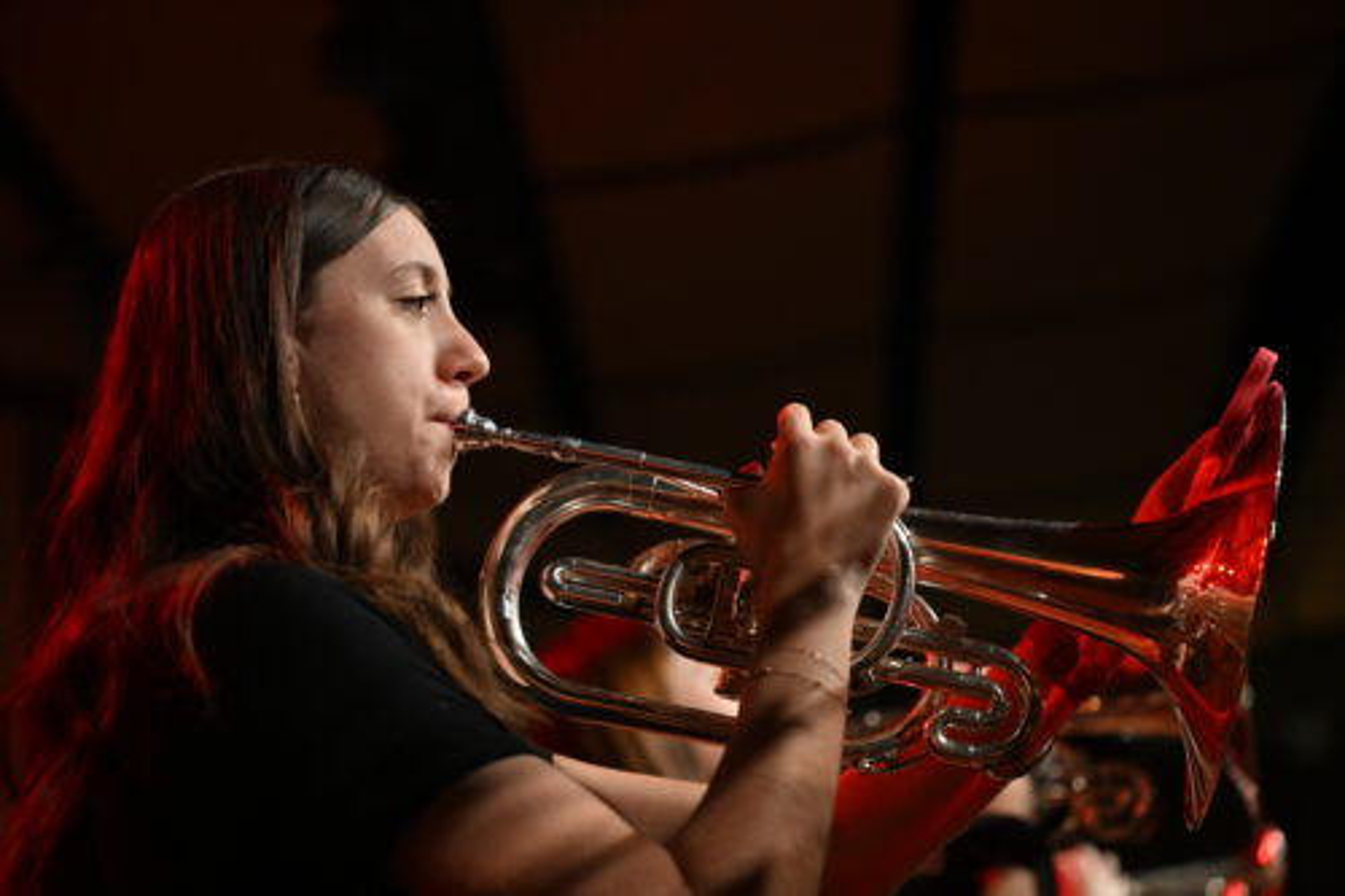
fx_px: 2614
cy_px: 448
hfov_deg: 28.9
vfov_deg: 19.4
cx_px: 672
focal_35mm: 70
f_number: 2.8
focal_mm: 70
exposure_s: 1/60
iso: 640
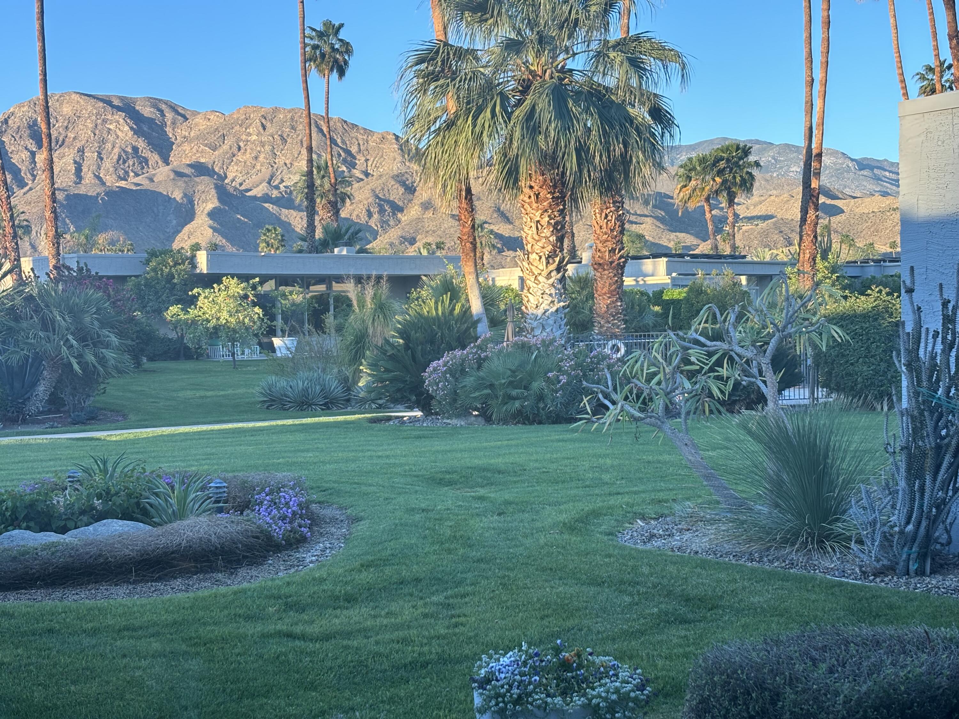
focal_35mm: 52
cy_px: 360
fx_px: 1441
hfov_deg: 36.8
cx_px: 480
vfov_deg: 28.0
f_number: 1.6
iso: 32
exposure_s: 1/140
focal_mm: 5.96
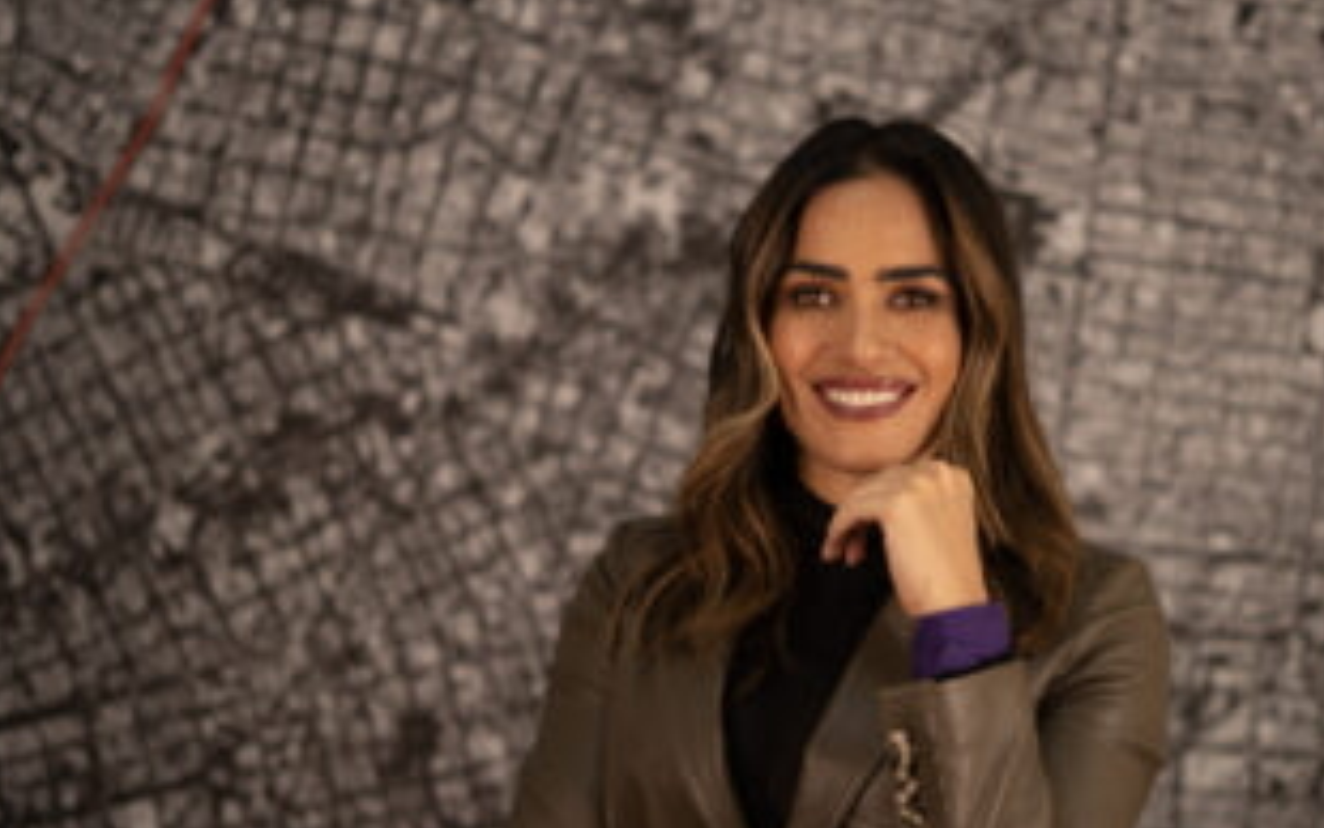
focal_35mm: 74
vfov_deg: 17.6
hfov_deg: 27.7
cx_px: 837
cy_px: 461
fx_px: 2671
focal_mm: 50
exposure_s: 1/160
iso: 200
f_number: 1.8
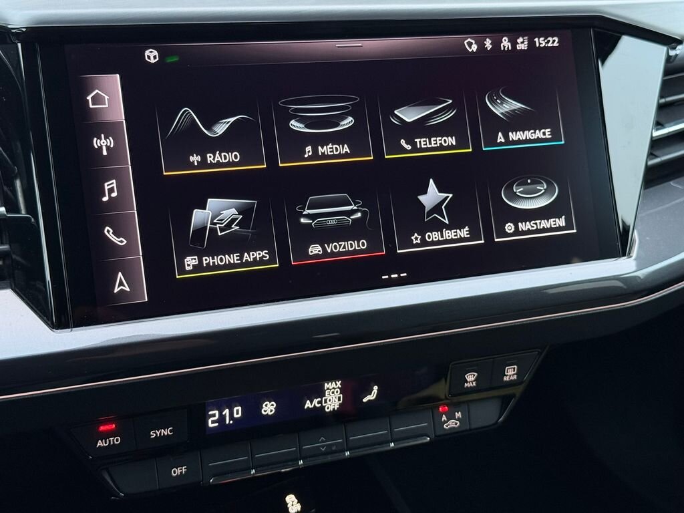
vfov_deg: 30.3
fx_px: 948
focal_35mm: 48
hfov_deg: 39.7
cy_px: 256
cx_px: 342
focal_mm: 6.76
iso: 250
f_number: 1.78
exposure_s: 1/50
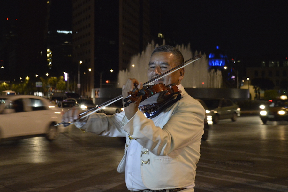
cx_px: 144
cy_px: 96
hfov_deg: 35.1
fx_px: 456
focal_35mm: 57
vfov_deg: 23.7
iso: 3200
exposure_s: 1/25
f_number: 5
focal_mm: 38
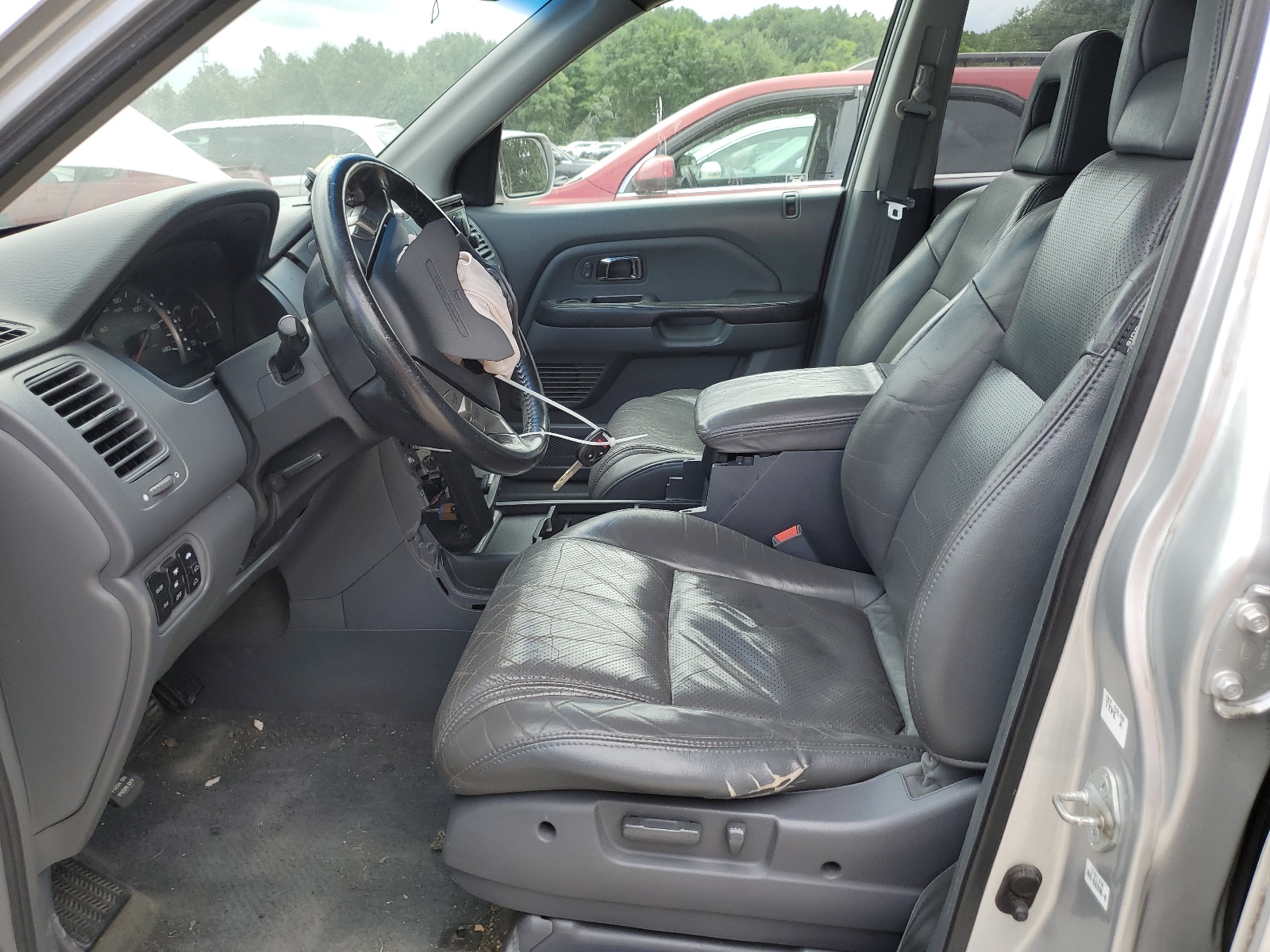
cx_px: 635
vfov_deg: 53.1
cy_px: 476
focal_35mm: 26
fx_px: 954
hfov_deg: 67.3
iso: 50
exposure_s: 1/588
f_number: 1.5
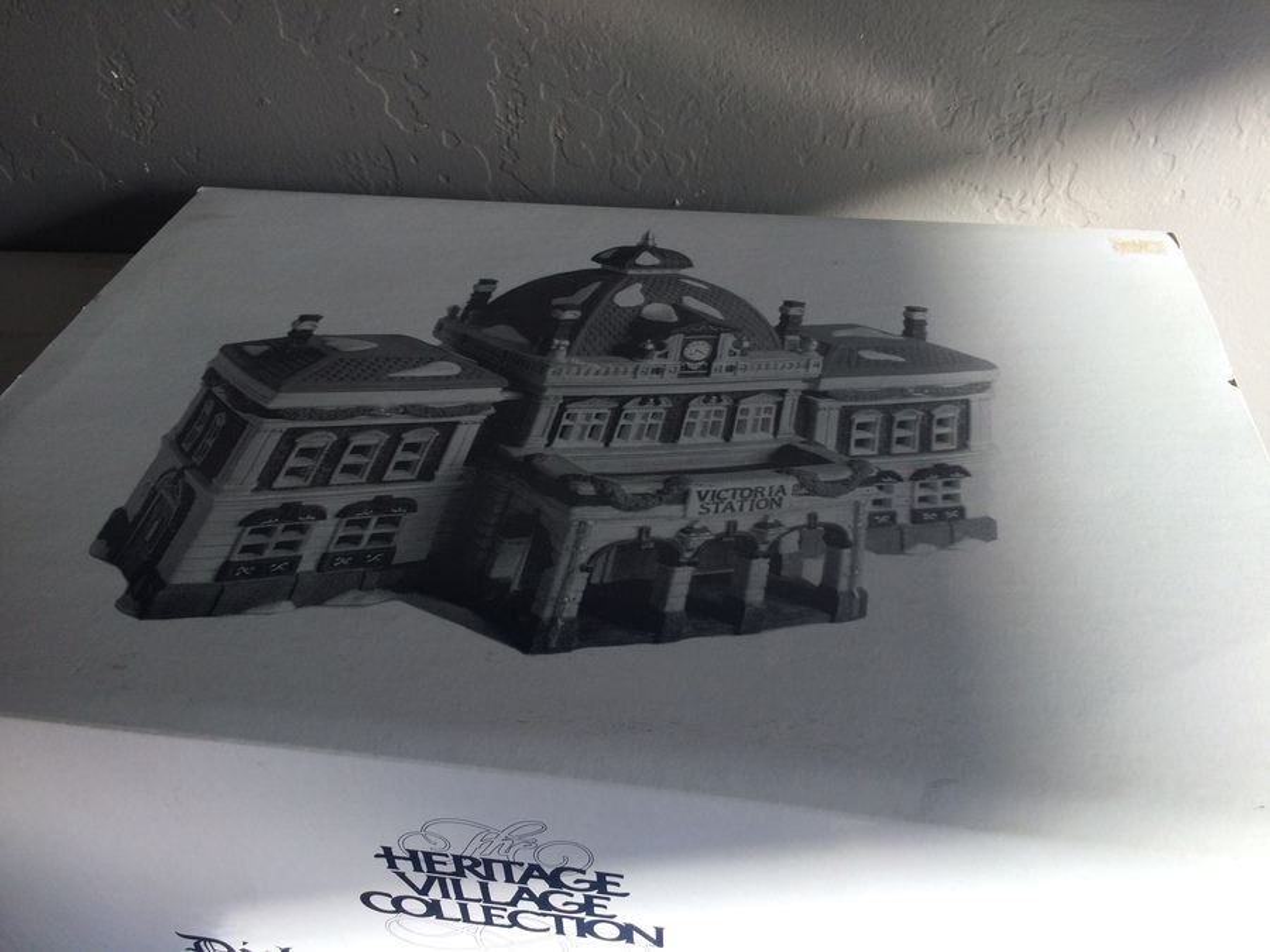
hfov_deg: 61.7
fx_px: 1064
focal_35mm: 29
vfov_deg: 48.2
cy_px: 476
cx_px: 635
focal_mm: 4.15
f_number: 2.2
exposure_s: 1/488
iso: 32
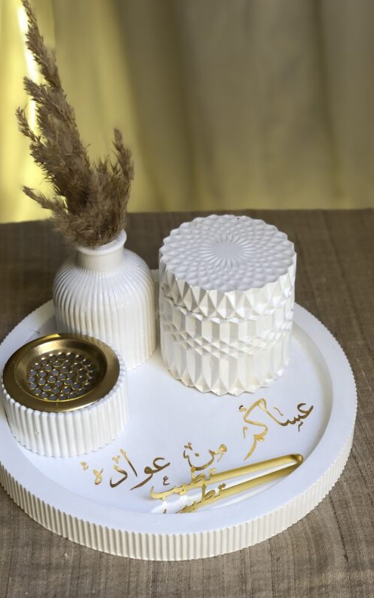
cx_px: 165
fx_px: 995
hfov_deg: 21.3
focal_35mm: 61
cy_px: 297
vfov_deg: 33.5
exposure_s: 1/33
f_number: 2.8
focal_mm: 6.6
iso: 25
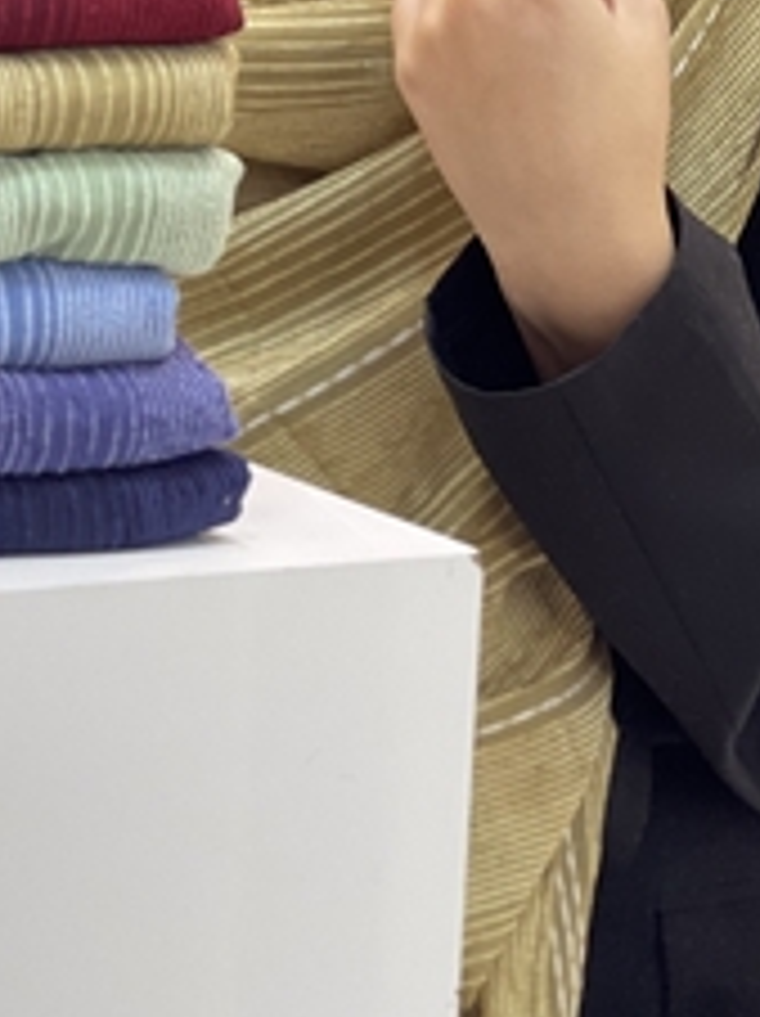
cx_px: -31
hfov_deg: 9.7
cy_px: -160
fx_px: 4429
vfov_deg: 12.8
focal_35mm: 151
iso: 200
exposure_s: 1/100
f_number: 2.2
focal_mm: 7.5
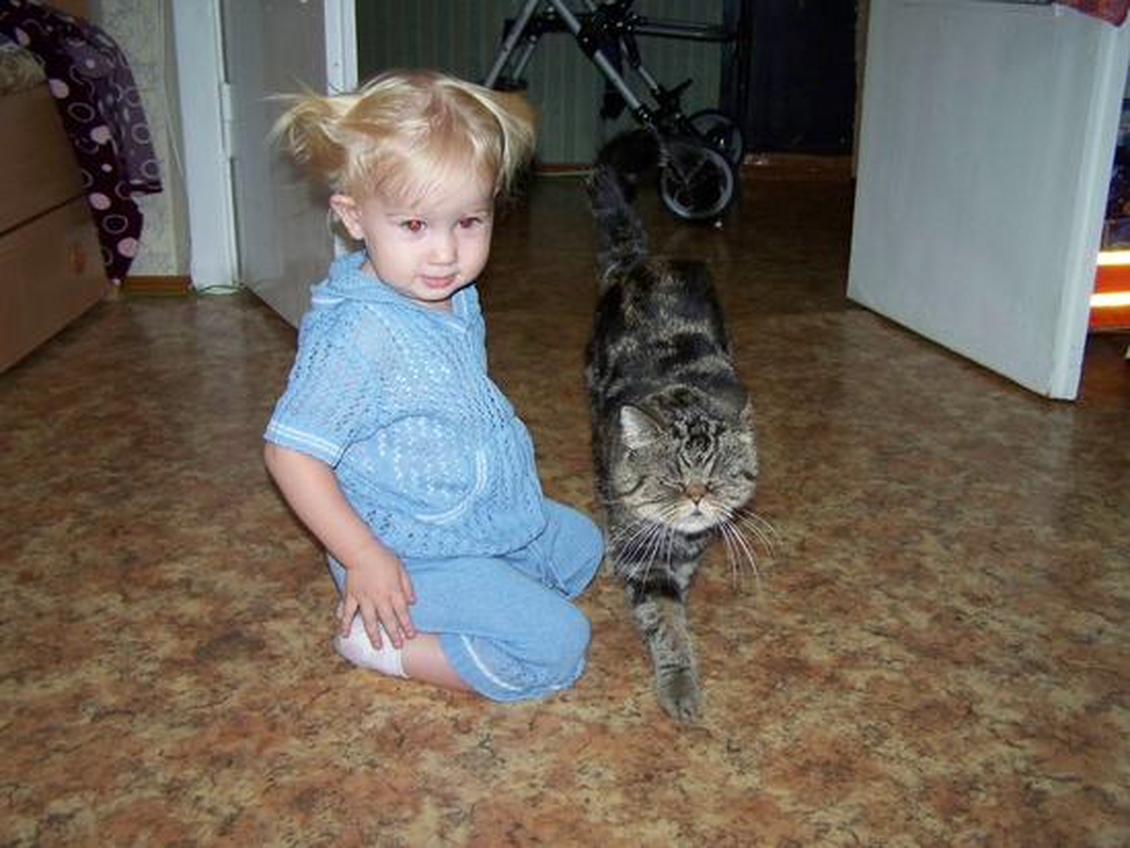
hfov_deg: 49.0
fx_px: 1241
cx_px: 565
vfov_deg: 37.7
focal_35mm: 38
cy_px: 424
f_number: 2.8
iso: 200
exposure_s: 1/30
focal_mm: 6.3
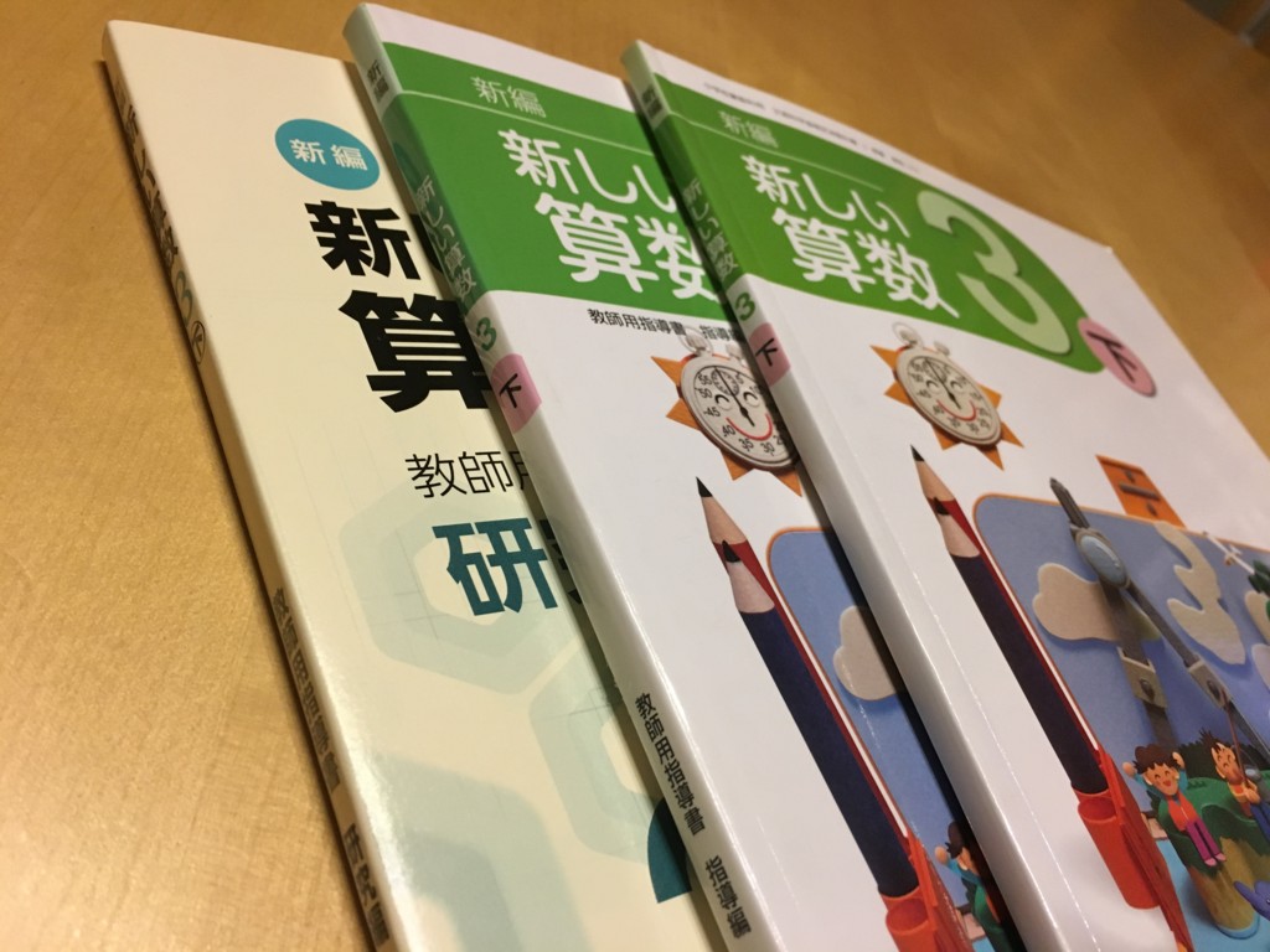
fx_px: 1064
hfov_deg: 61.7
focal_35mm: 29
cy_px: 476
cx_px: 635
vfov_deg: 48.2
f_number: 2.2
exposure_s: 1/33
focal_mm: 4.15
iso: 160
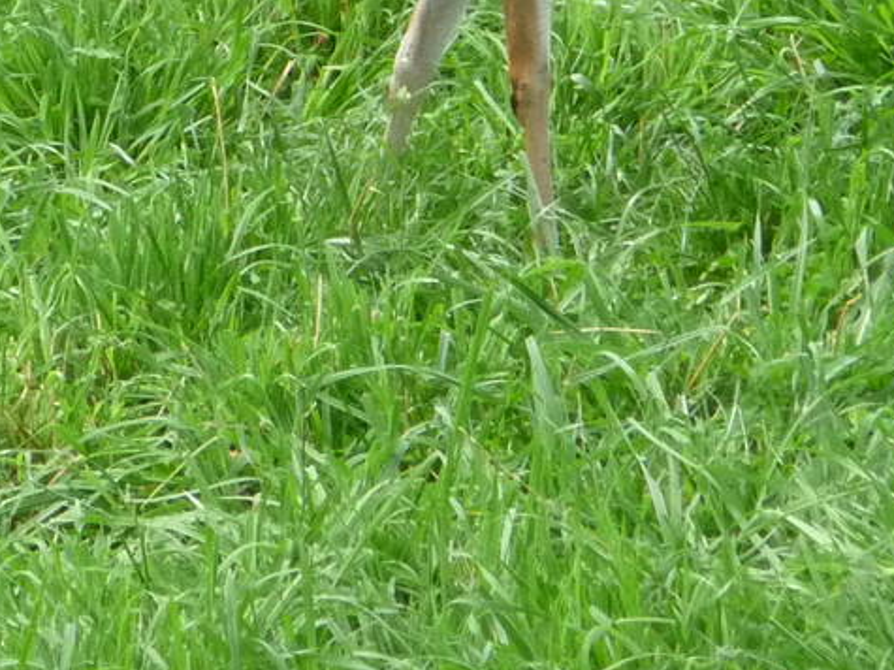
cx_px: 320
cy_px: -348
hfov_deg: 2.3
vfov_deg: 1.7
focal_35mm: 863
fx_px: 22282
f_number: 4.9
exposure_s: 1/200
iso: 400
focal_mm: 44
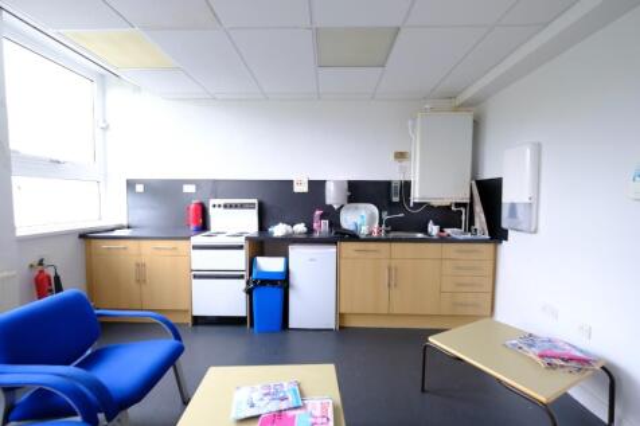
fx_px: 267
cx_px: 320
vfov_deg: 77.3
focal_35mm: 15
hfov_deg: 100.4
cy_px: 213
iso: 160
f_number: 4
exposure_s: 1/15
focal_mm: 10
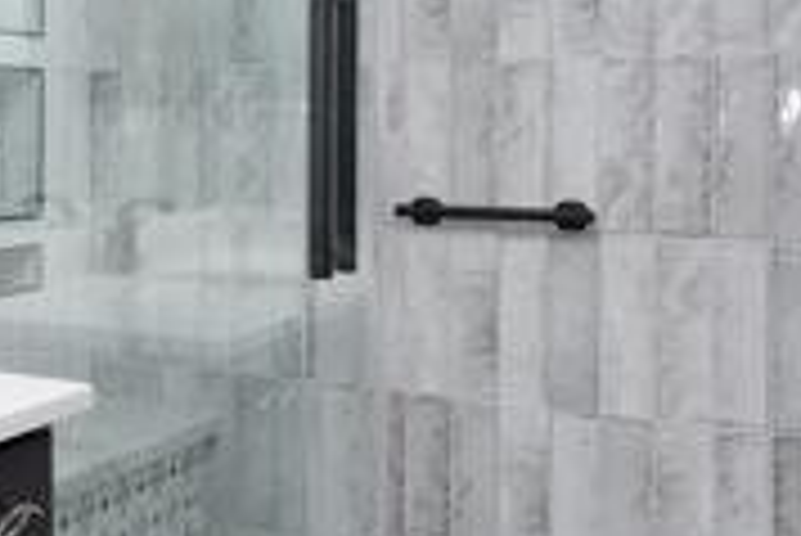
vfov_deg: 22.0
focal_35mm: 61
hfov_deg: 27.5
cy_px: 115
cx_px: -238
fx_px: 1358
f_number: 7.1
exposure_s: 1/250
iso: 320
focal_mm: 17
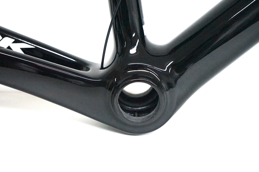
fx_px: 438
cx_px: 130
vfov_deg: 22.2
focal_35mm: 61
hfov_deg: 32.9
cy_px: 86
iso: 6400
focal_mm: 61
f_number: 5.6
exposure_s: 1/160
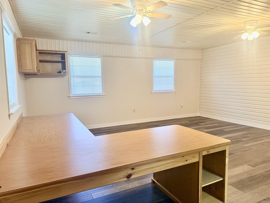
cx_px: 135
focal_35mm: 24
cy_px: 102
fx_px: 187
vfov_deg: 56.8
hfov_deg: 71.6
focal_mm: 6.76
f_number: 1.78
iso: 320
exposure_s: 1/60
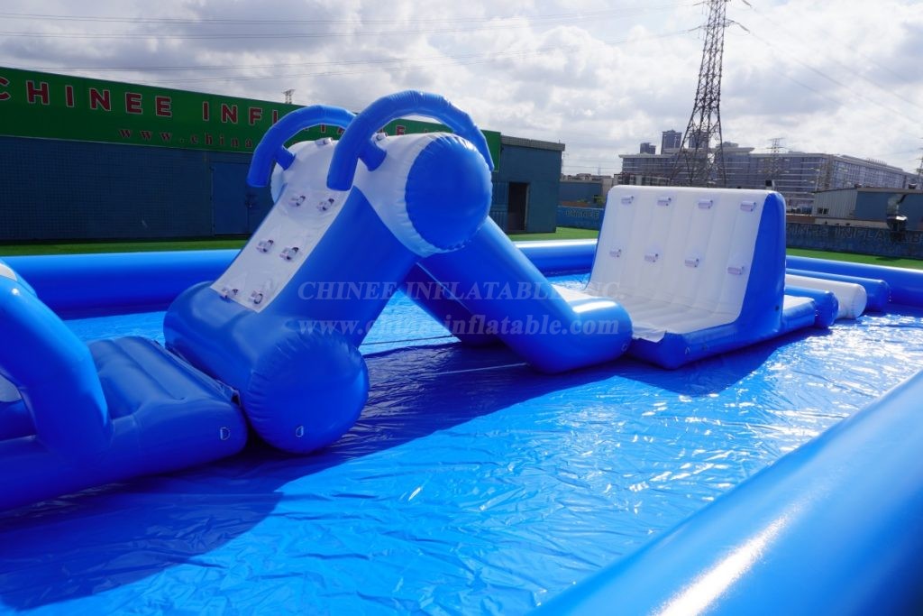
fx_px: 615
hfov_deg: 73.7
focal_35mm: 24
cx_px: 462
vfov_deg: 53.1
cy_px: 308
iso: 100
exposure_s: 1/320
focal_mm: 16
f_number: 10
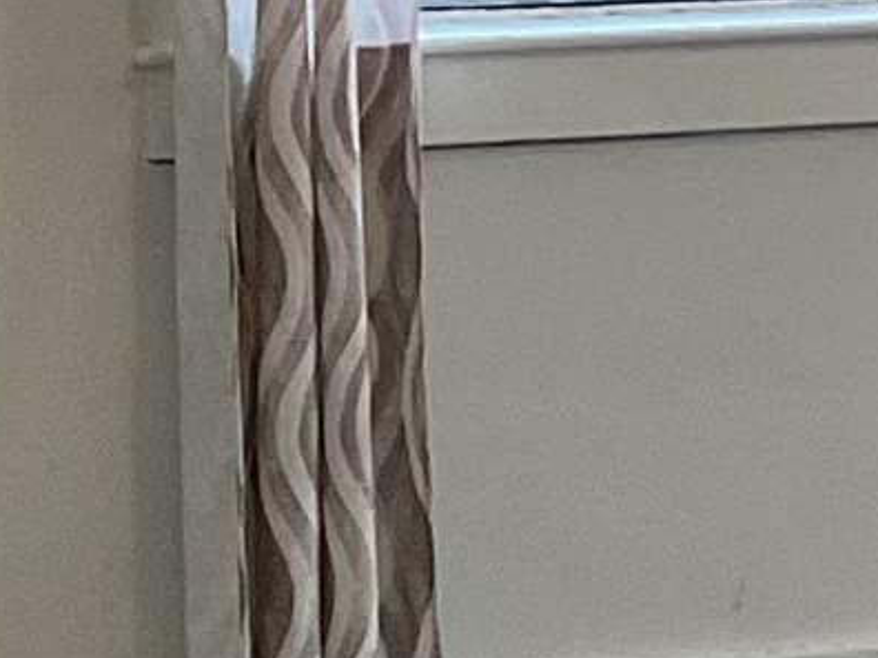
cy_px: -22
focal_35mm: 225
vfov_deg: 6.6
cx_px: 1709
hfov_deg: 8.4
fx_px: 5707
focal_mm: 3
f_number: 1.8
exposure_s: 1/60
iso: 40
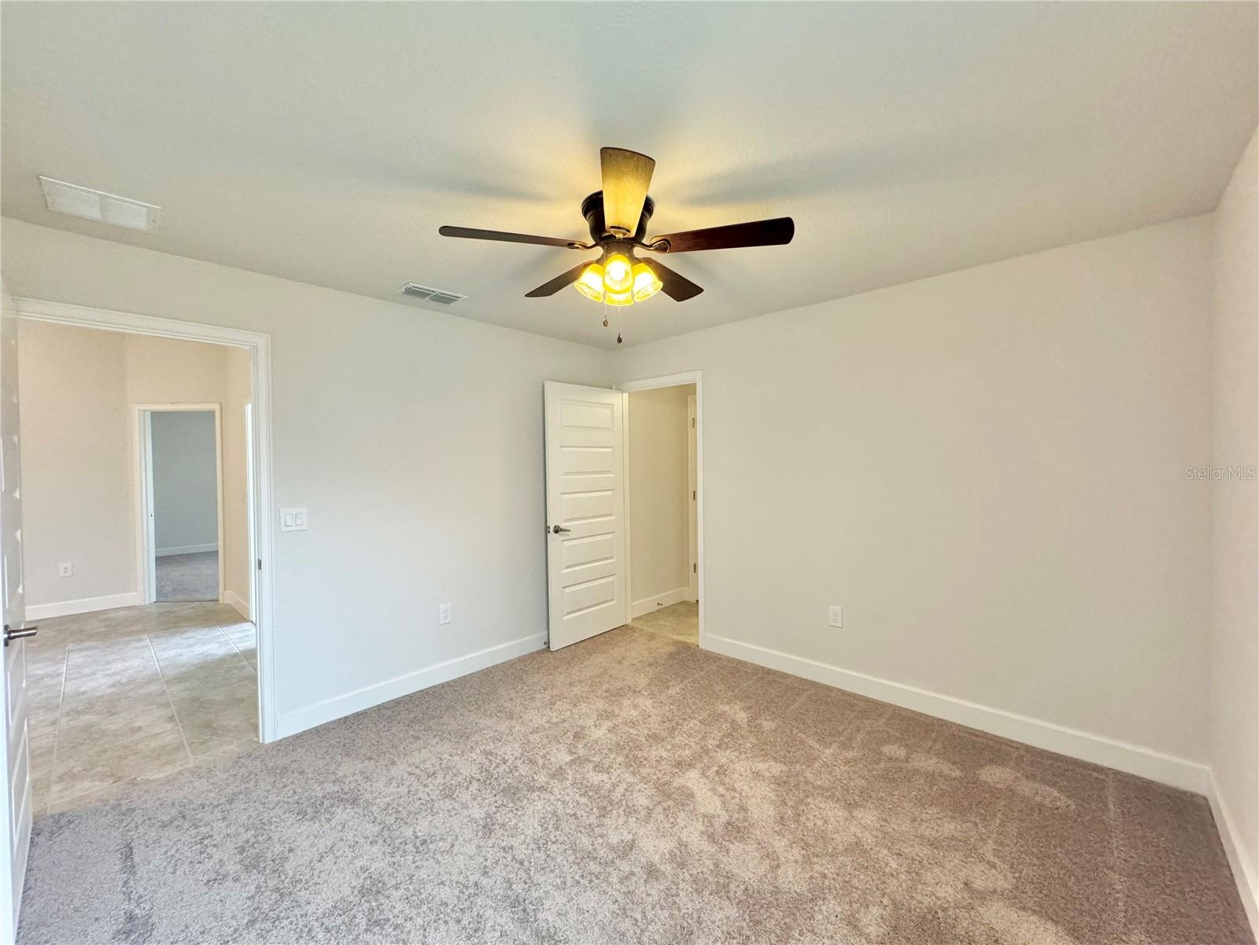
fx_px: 509
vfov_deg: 85.7
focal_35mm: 14
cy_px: 472
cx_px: 630
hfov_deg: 102.1
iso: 250
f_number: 2.2
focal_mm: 2.22
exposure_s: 1/120
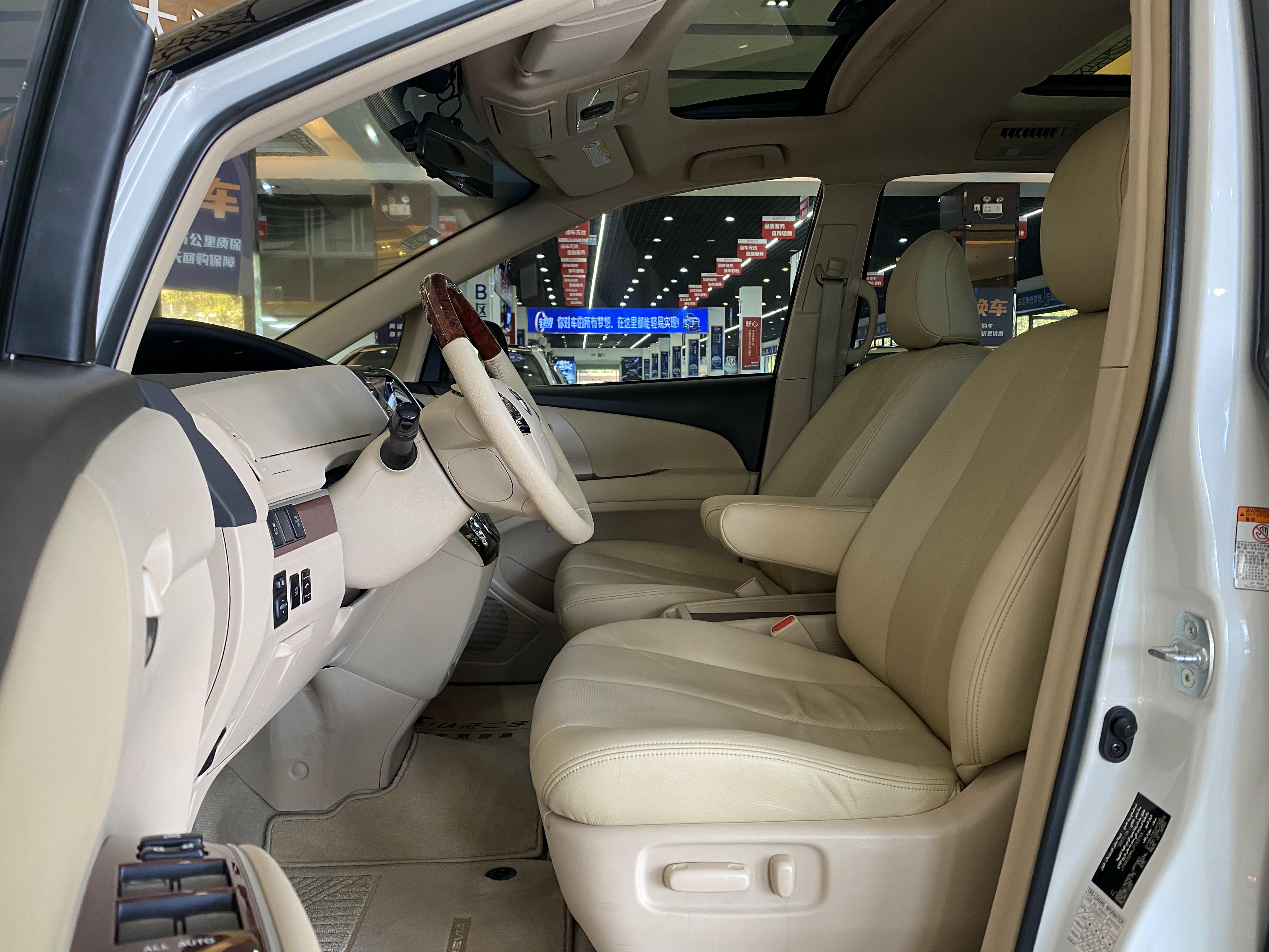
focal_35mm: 26
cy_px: 476
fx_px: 953
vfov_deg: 53.1
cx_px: 634
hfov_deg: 67.3
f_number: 1.8
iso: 125
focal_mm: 4.25
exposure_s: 1/50
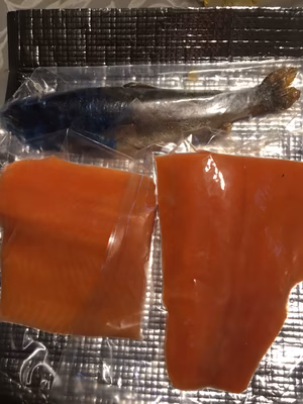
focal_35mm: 29
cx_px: 152
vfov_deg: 61.7
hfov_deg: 48.2
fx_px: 338
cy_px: 202
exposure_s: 1/30
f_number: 2.2
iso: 50
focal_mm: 4.15
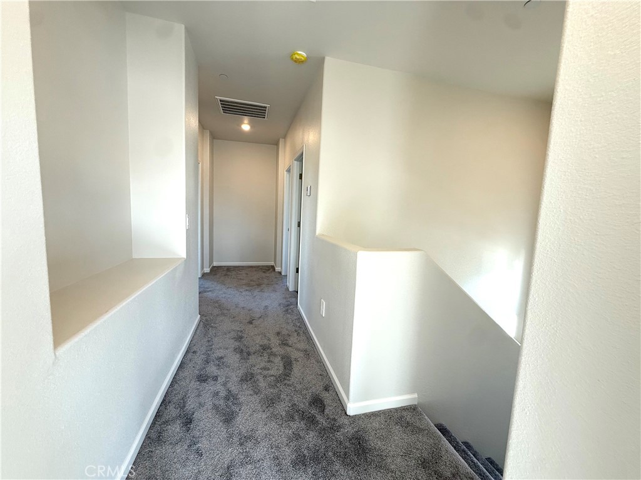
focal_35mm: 14
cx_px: 320
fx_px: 259
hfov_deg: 102.1
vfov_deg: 85.7
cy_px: 240
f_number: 2.2
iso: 125
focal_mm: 2.22
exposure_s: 1/120
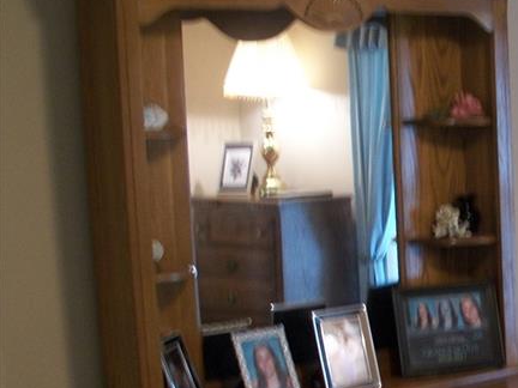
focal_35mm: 83
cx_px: 612
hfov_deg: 21.9
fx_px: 1242
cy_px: 337
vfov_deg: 17.6
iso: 175
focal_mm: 6.3
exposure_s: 1/8
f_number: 3.1
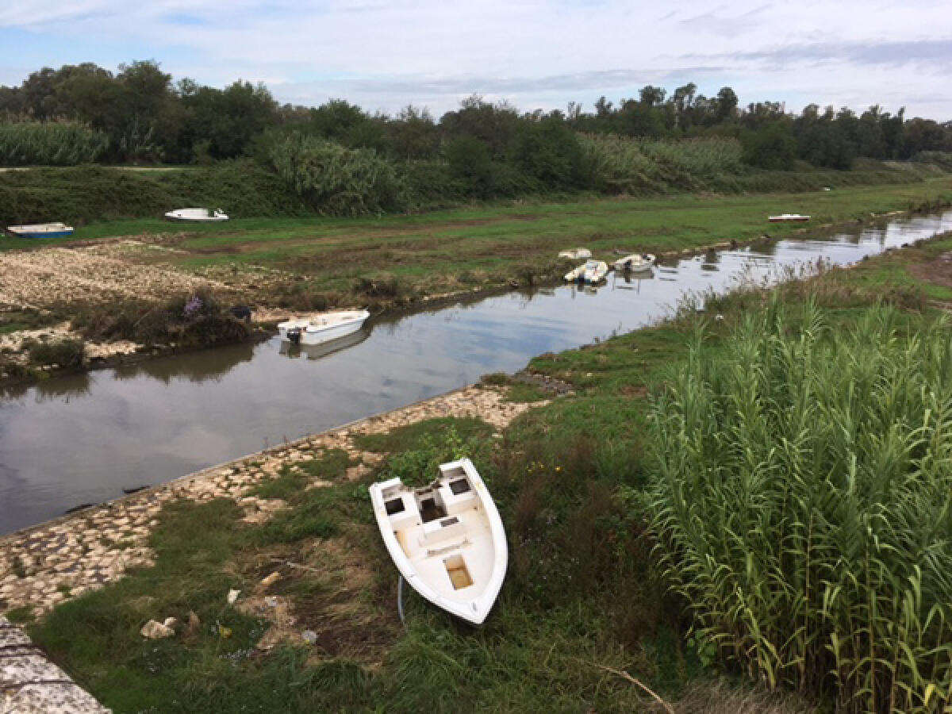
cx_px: 476
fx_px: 798
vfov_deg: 48.2
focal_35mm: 29
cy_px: 357
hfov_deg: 61.7
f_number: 2.2
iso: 25
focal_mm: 4.15
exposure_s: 1/962
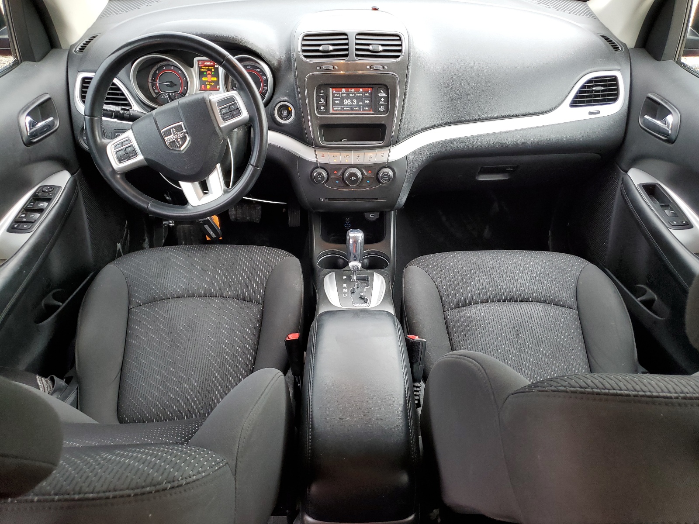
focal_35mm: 26
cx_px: 350
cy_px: 262
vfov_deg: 53.1
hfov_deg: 67.3
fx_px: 525
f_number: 1.5
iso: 72
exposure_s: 1/60.2
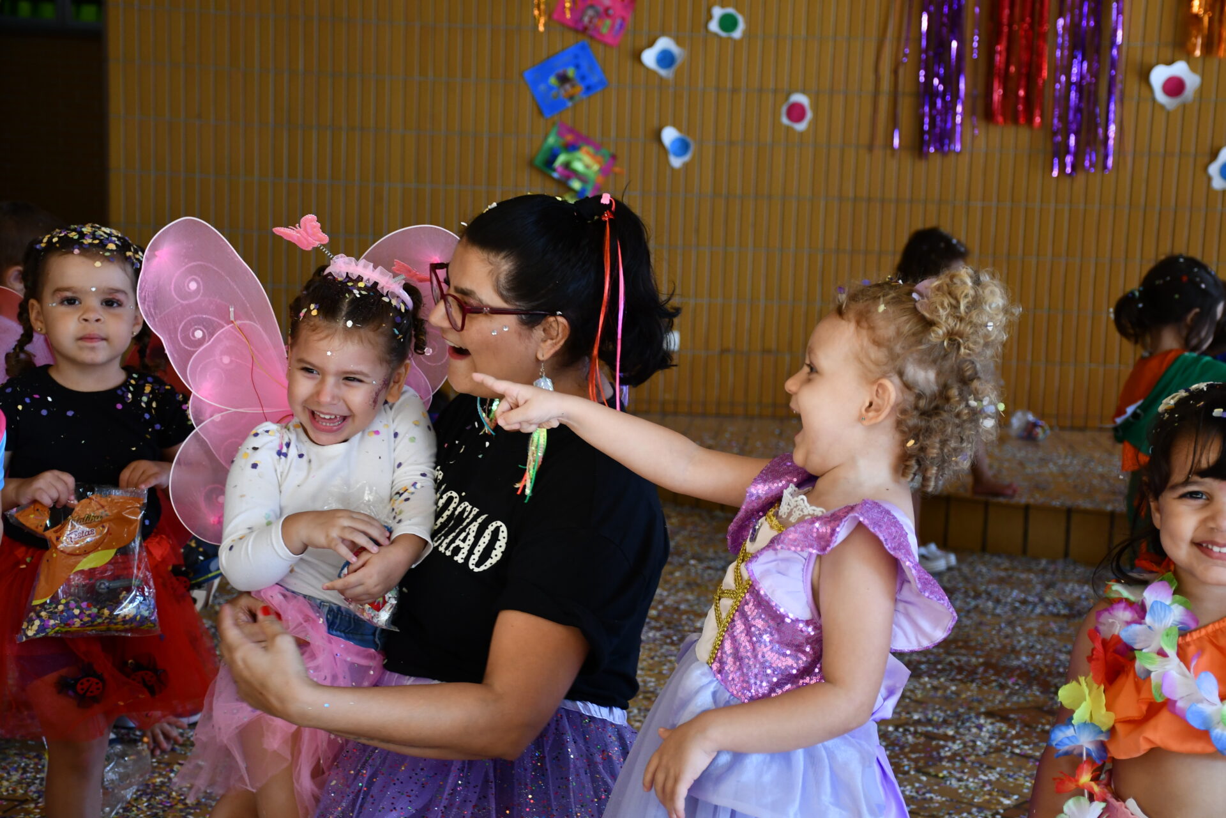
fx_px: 2145
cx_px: 613
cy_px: 409
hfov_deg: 31.9
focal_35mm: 63
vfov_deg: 21.6
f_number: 4.5
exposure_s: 1/200
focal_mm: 42
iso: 800
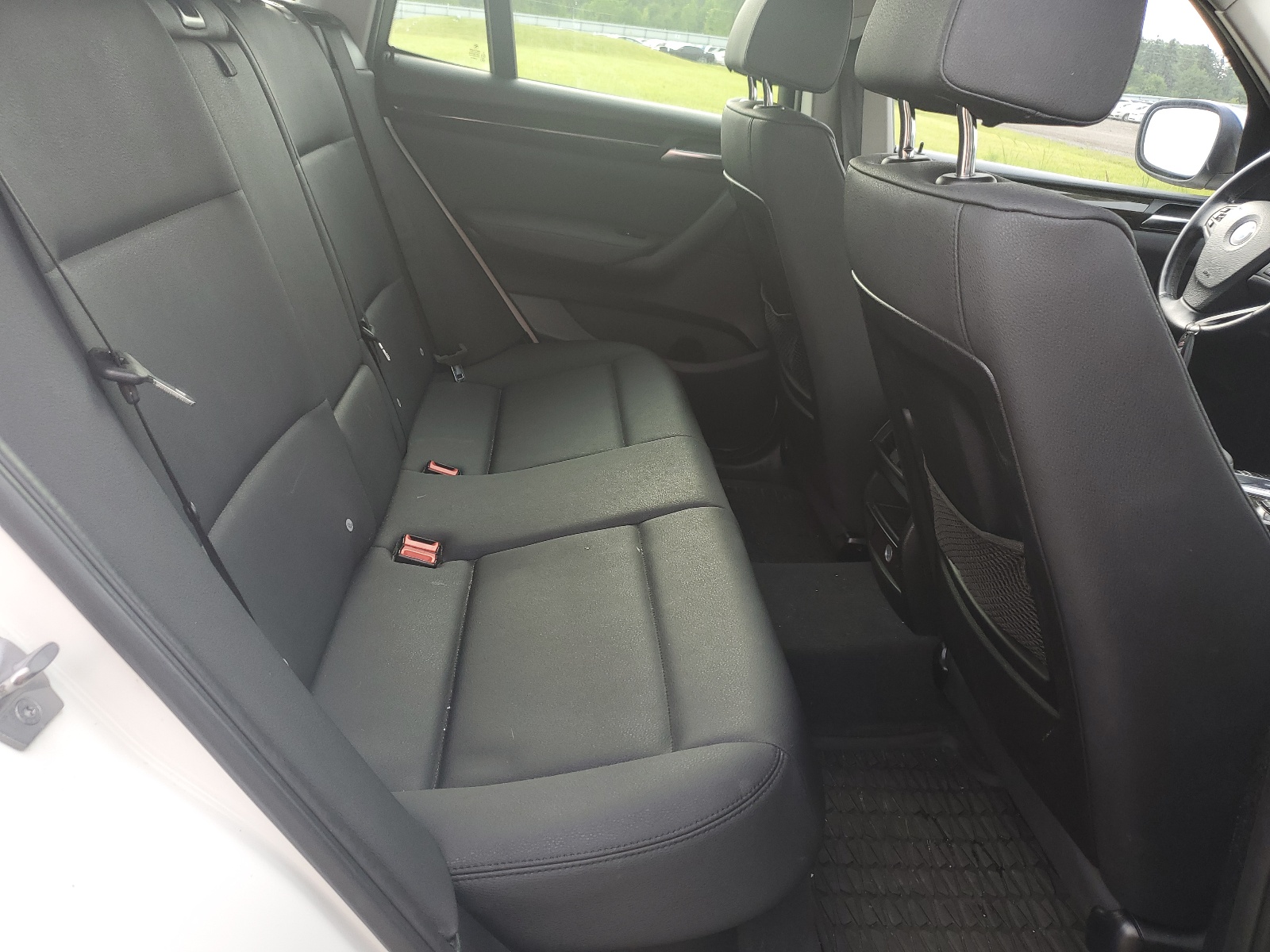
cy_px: 476
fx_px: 954
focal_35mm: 26
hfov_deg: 67.3
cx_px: 635
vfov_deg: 53.1
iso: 50
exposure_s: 1/156
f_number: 1.5
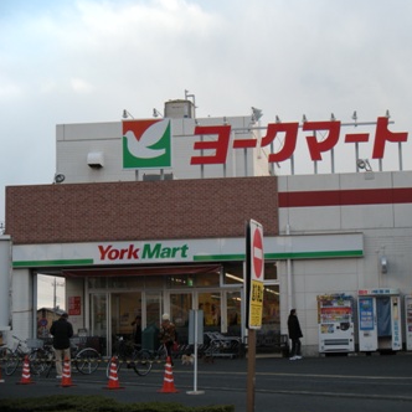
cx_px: 256
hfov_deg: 21.3
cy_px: 206
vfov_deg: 21.4
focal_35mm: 81
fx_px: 1091
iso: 64
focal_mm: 11.3
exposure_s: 1/111
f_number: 4.4
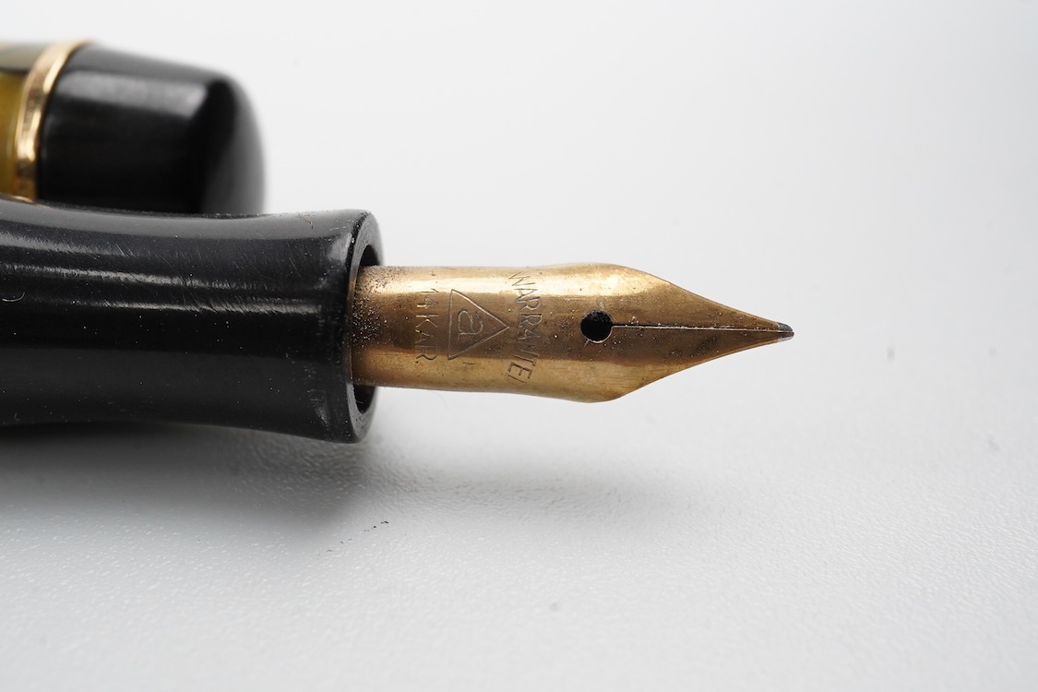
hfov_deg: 43.6
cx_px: 519
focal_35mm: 45
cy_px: 346
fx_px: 1297
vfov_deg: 29.9
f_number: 14
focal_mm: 30
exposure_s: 1/100
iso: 1000
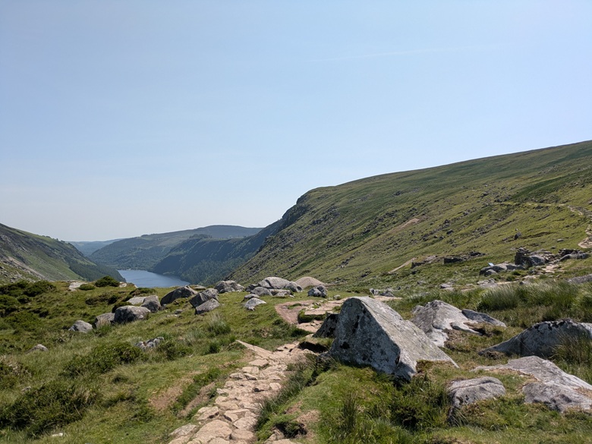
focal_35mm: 25
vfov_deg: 54.9
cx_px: 296
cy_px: 222
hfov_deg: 69.4
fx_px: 428
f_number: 1.89
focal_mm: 5.43
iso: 53
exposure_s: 1/2632
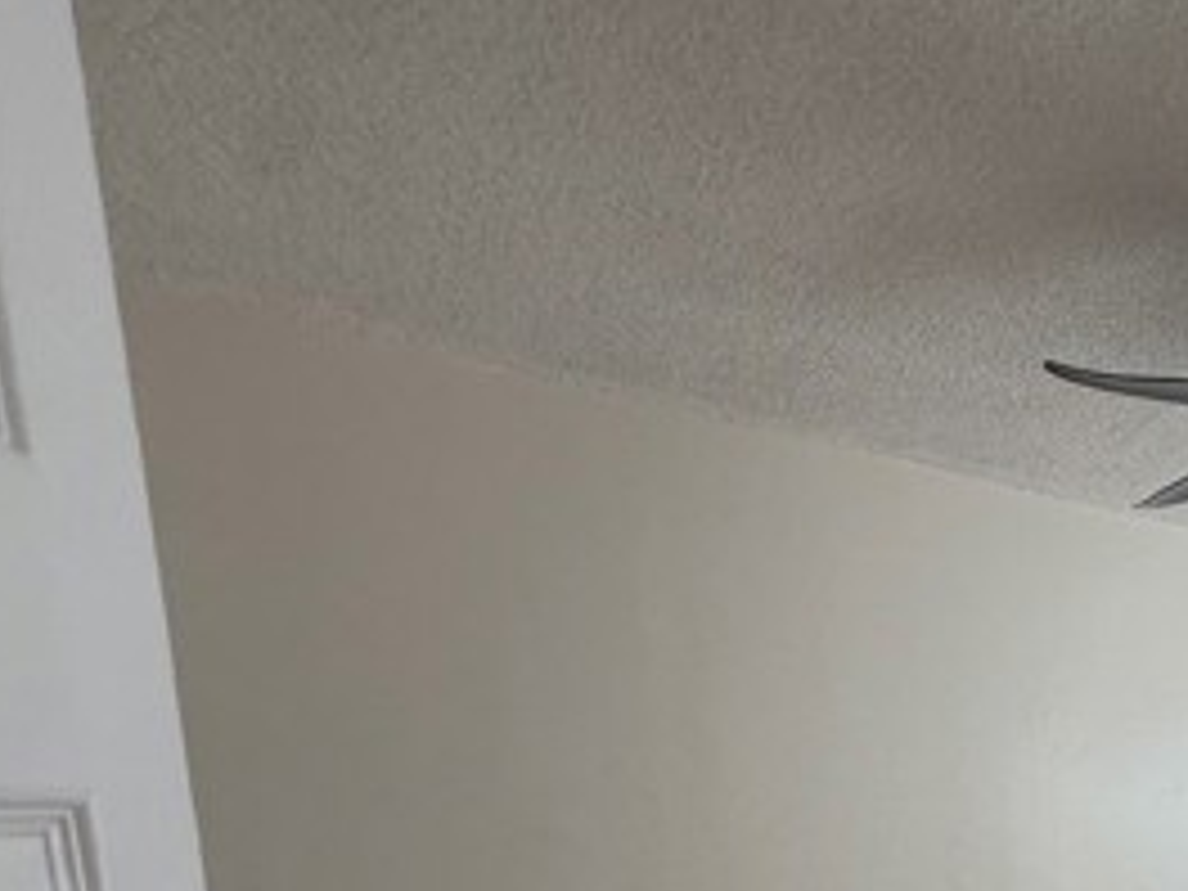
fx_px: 1167
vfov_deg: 34.5
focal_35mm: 34
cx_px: 1233
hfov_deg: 44.4
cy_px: 1035
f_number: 2.2
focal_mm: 2.22
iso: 40
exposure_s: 1/102
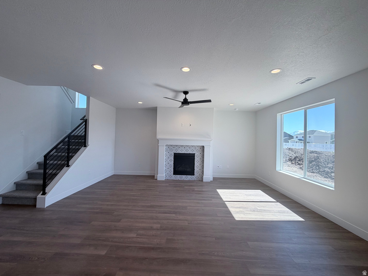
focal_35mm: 14
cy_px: 138
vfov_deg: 85.7
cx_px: 184
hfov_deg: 102.1
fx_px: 149
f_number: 2.2
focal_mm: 2.22
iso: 40
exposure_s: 1/120
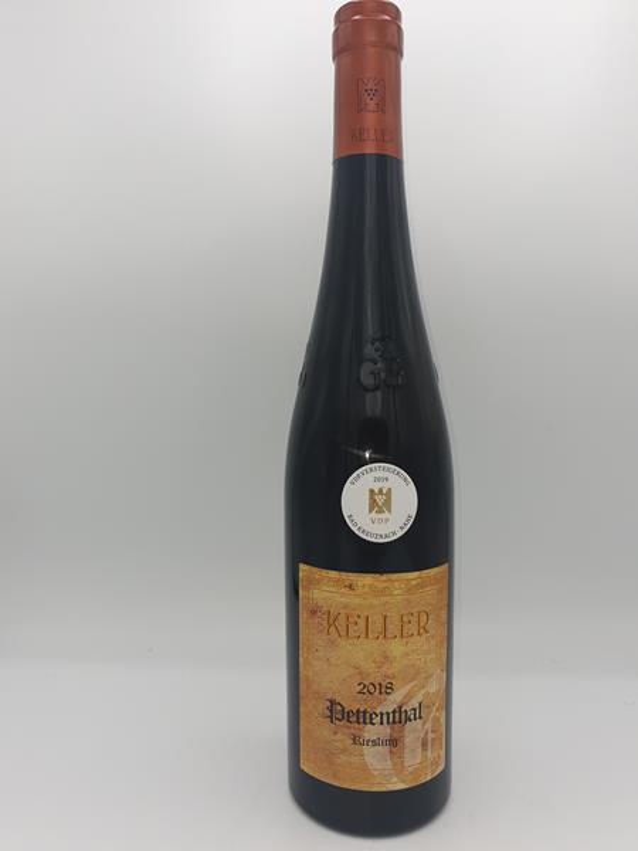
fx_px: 639
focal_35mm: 26
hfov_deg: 53.1
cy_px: 426
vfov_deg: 67.3
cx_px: 319
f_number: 2.4
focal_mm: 4.3
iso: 50
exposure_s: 1/955
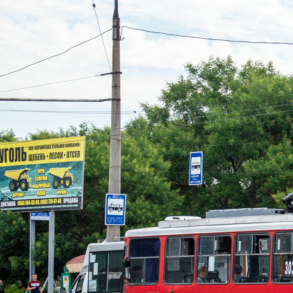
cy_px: 189
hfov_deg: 11.8
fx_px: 1398
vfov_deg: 12.0
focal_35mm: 146
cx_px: 322
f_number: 6.3
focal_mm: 52
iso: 200
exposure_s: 1/640
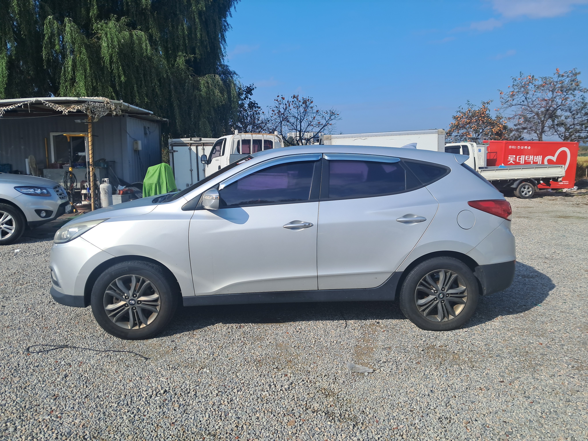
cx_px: 294
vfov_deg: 51.4
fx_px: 459
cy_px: 220
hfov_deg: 65.3
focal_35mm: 27
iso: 50
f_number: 1.8
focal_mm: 4
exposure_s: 1/910
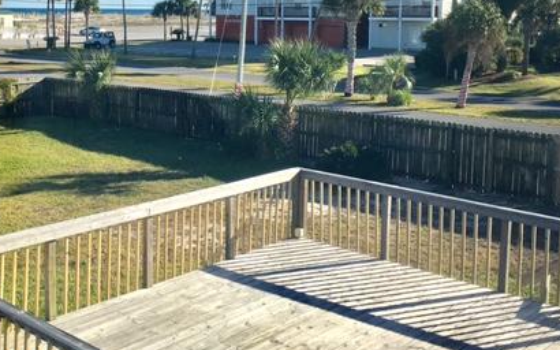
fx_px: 732
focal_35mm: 48
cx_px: 176
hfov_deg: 41.2
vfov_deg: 26.3
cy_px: 63
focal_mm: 4.15
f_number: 2.2
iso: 25
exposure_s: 1/1166
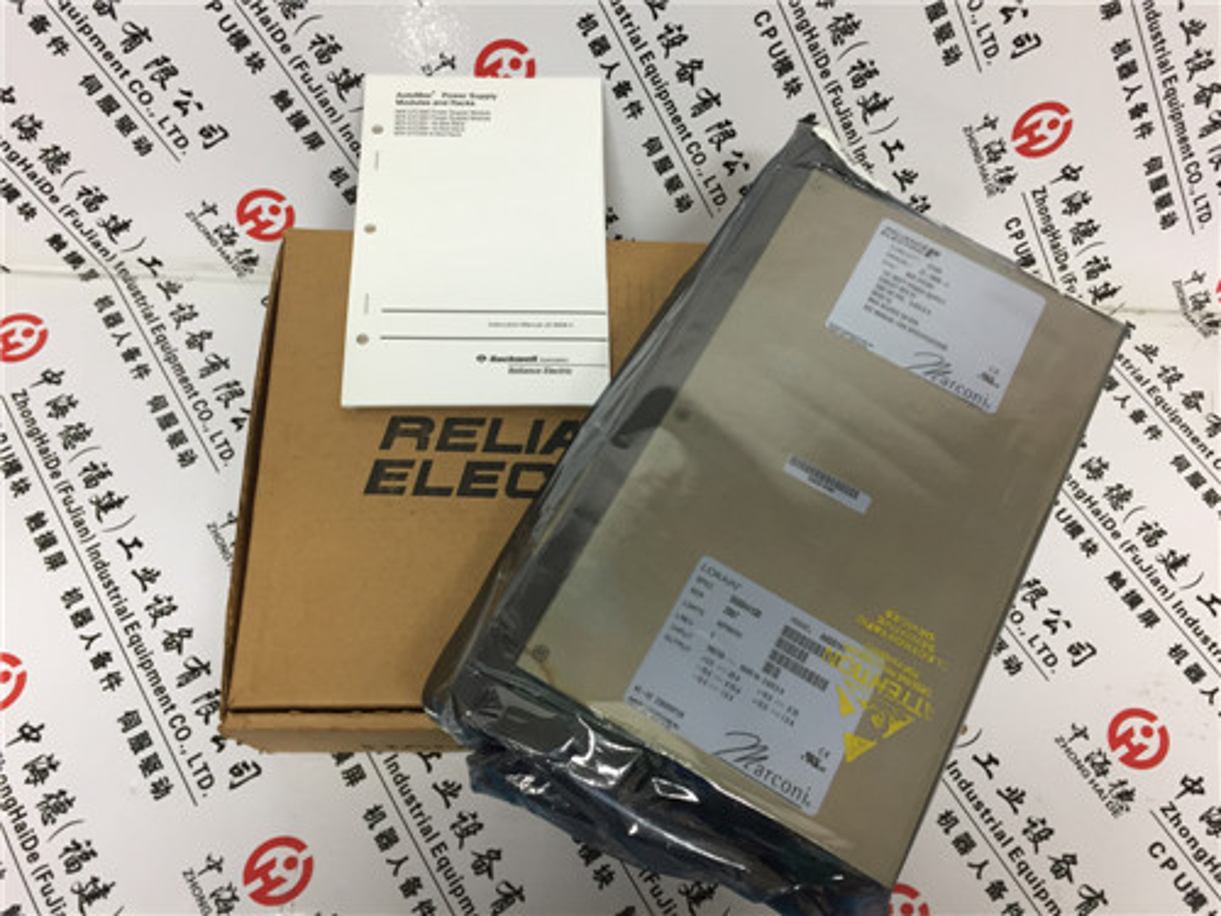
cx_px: 610
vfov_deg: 48.2
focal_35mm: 29
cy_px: 458
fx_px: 1023
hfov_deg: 61.7
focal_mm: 4.15
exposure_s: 1/33
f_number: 2.2
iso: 100
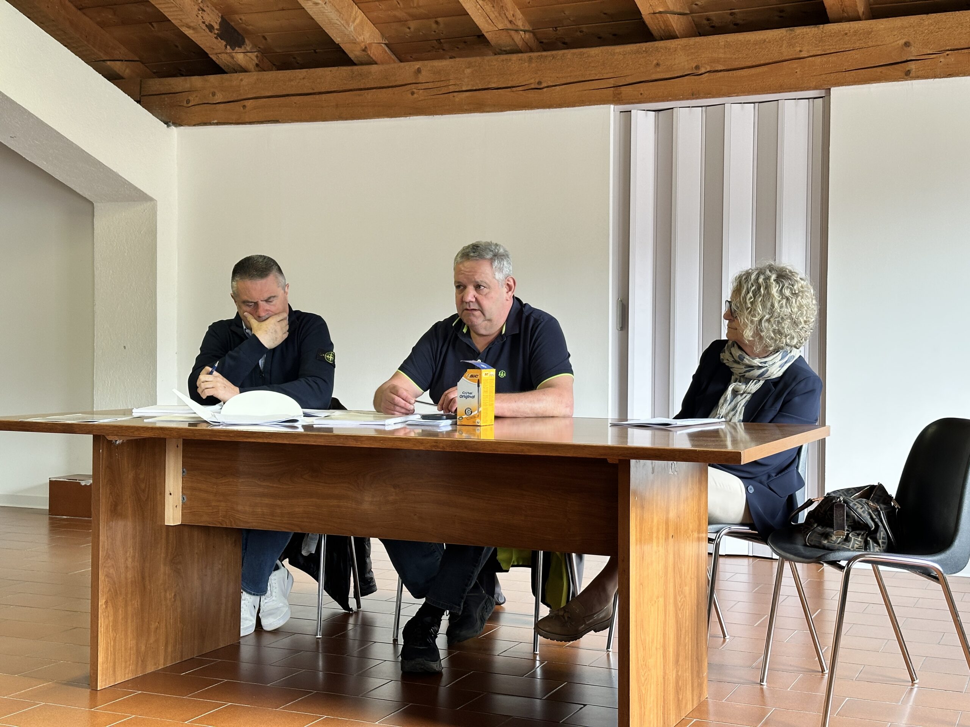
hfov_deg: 39.7
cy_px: 364
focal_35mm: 48
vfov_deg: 30.3
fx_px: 1345
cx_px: 485
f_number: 1.78
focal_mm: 6.86
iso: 64
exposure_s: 1/50
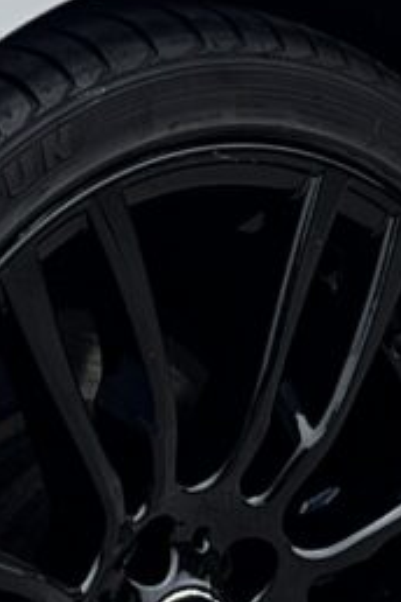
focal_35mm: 268
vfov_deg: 7.6
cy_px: -252
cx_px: -63
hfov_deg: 5.1
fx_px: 4477
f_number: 1.5
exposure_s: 1/1311
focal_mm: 5.7
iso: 50
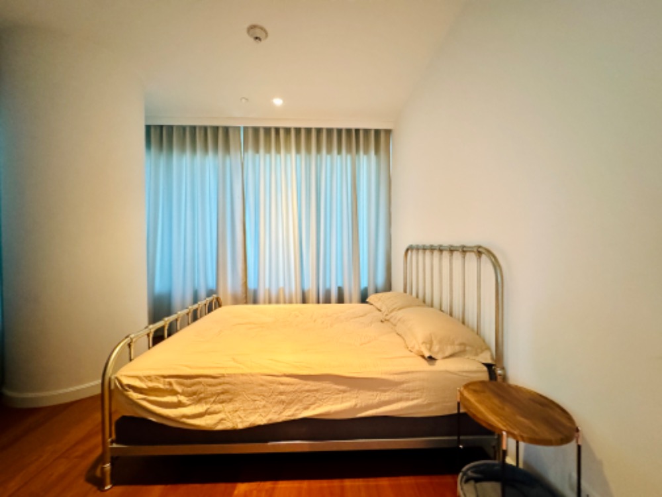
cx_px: 331
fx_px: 268
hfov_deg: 102.1
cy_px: 248
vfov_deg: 85.7
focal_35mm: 14
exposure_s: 1/50
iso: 1250
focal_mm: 2.22
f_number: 2.2
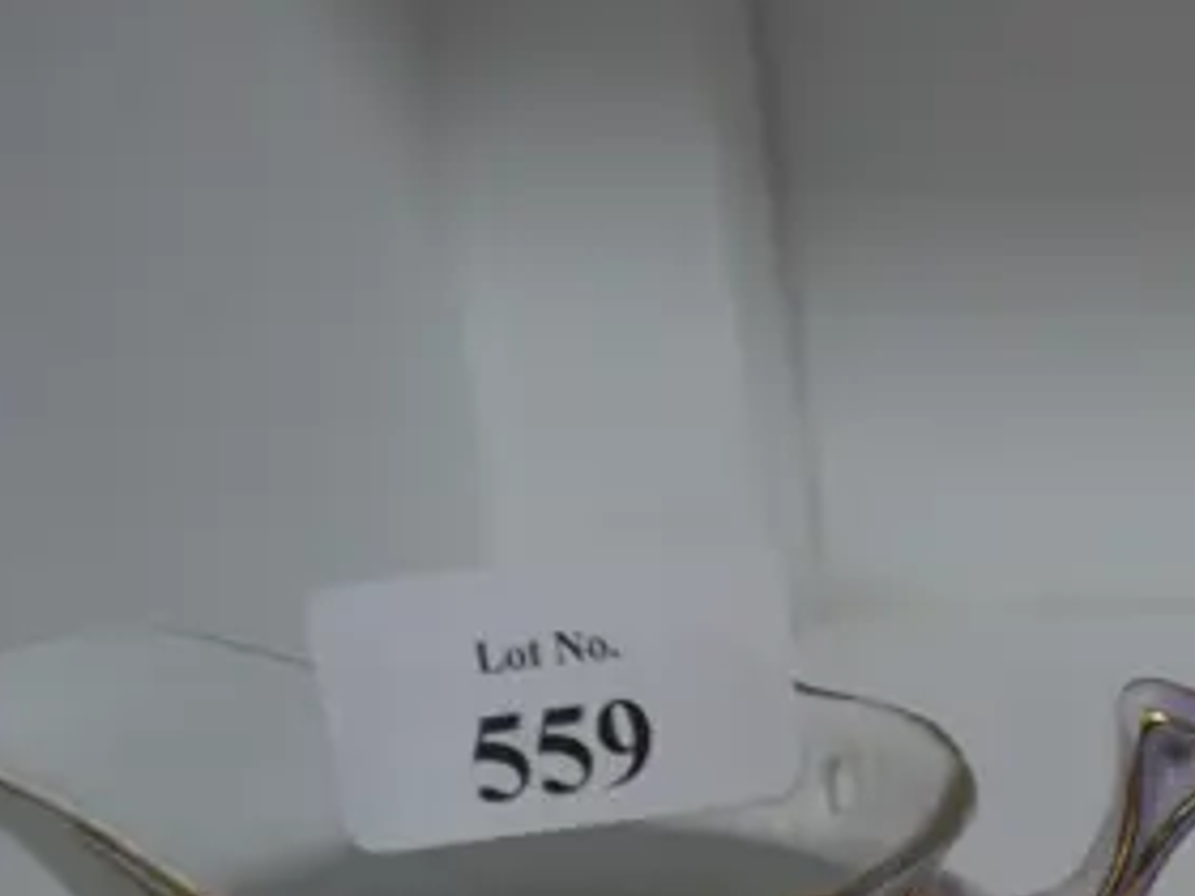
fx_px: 5558
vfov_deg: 8.9
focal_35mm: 161
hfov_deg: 11.5
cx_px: 2096
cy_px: 1453
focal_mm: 22
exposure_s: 1/80
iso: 200
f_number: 4.7
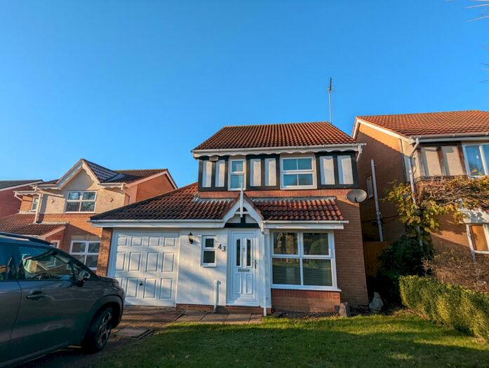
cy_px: 184
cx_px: 244
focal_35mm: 16
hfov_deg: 94.4
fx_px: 226
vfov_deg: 78.3
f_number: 2.2
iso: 52
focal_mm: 2.35
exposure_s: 1/1081
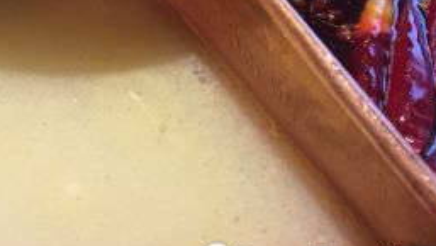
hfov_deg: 23.8
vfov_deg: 13.6
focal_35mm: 86
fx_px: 995
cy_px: -74
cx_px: 19
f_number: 2.2
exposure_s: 1/33
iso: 64
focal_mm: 4.15
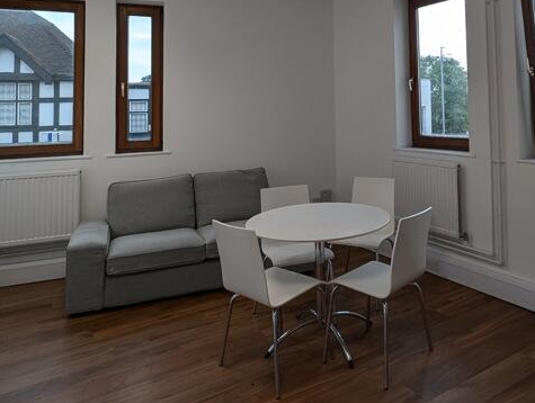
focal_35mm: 28
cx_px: 359
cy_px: 78
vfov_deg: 47.1
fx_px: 434
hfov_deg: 61.7
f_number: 2.2
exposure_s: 1/100
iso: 56
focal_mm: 1.95
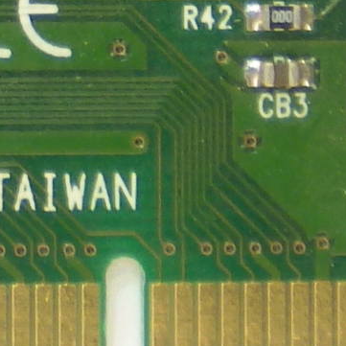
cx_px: -707
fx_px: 16567
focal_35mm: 1465
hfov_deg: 1.2
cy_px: -438
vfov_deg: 1.2
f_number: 5.4
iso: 100
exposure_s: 1/100
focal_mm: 34.9
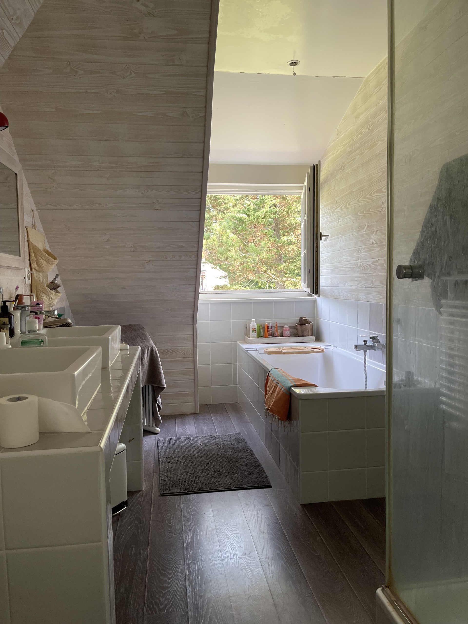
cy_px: 312
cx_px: 234
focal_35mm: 26
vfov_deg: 67.3
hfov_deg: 53.1
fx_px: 469
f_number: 1.6
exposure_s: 1/121
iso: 125
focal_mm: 5.1
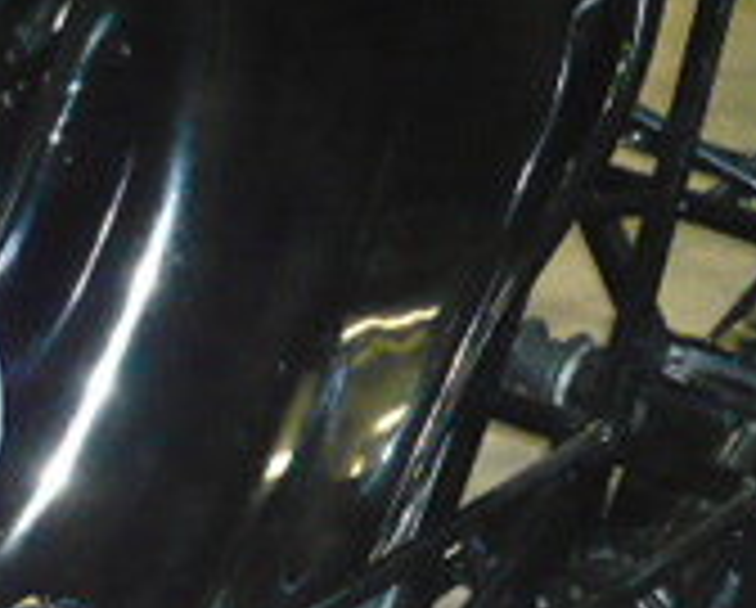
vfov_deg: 11.7
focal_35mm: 130
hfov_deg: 14.6
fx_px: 2914
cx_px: 94
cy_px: 734
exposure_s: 1/30
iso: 640
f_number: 2.8
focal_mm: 5.8
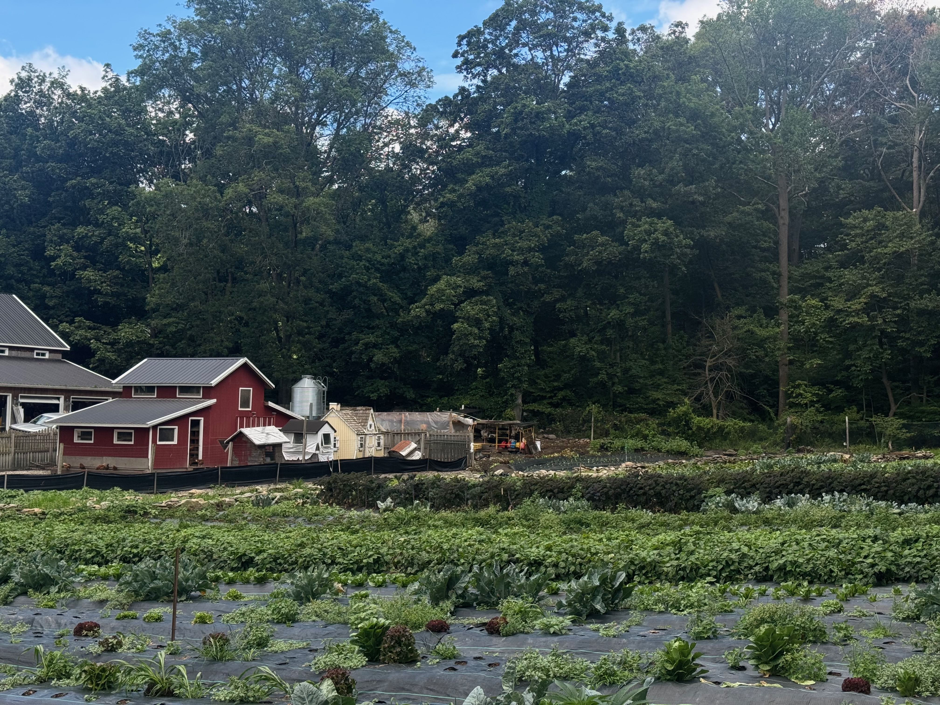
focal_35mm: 48
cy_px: 352
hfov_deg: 39.7
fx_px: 1303
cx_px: 470
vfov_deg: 30.3
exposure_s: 1/1366
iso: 64
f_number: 1.78
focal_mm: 6.76
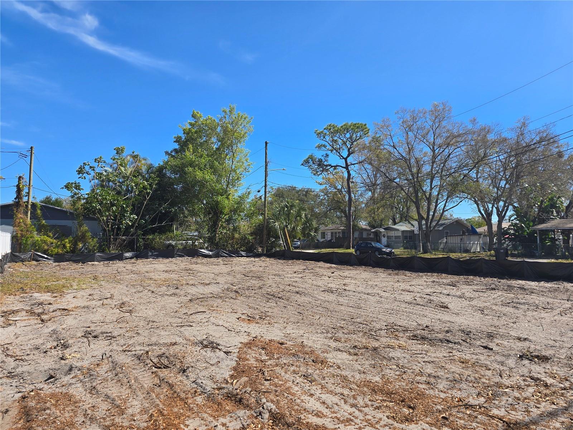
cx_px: 286
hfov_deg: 73.9
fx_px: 381
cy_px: 215
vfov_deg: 58.9
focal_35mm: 23
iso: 12
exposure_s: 1/713
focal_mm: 6.3
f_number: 1.7
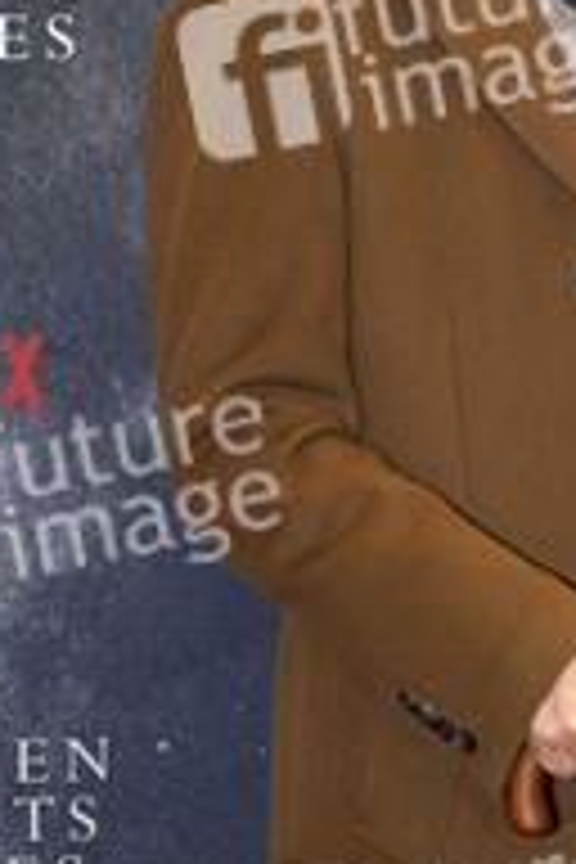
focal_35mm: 127
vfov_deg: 16.1
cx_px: 540
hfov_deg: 10.7
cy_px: 279
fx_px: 3048
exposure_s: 1/160
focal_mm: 61
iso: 640
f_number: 5.6
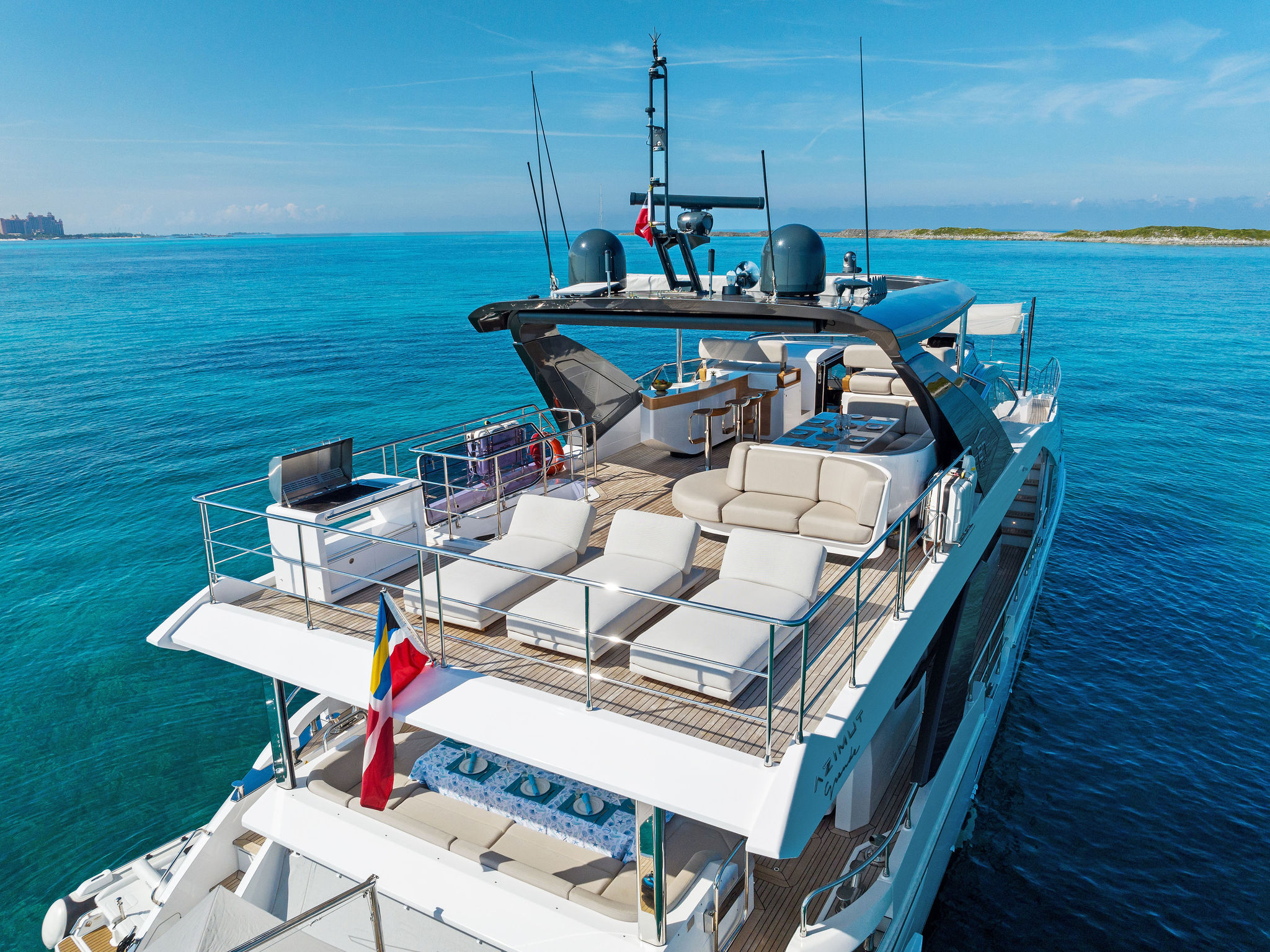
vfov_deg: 56.8
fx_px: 880
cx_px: 635
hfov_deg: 71.6
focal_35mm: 24
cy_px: 476
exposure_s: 1/120
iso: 200
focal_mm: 12.29
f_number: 5
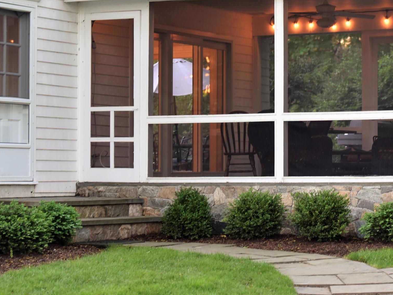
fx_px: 1510
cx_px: 269
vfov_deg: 11.1
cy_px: 46
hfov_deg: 14.8
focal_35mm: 133
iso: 560
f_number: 4
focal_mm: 70
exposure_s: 1/60
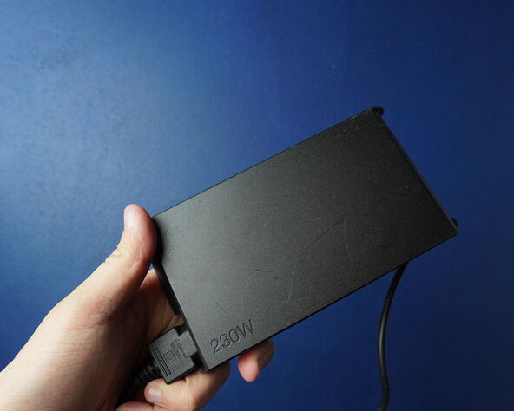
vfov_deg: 63.6
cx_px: 269
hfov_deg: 75.9
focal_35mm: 22
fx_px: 330
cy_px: 237
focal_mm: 11
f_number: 4.5
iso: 500
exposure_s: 1/160
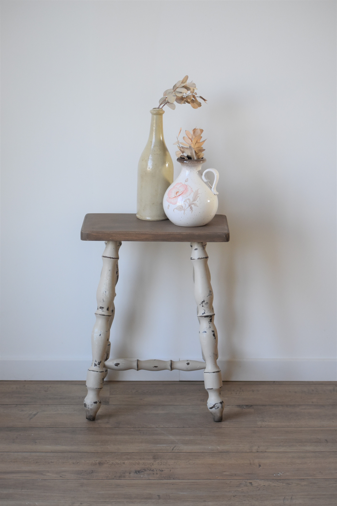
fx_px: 1474
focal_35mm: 105
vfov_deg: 19.5
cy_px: 253
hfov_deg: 13.0
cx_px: 168
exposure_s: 1/160
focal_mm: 70
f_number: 4.5
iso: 800
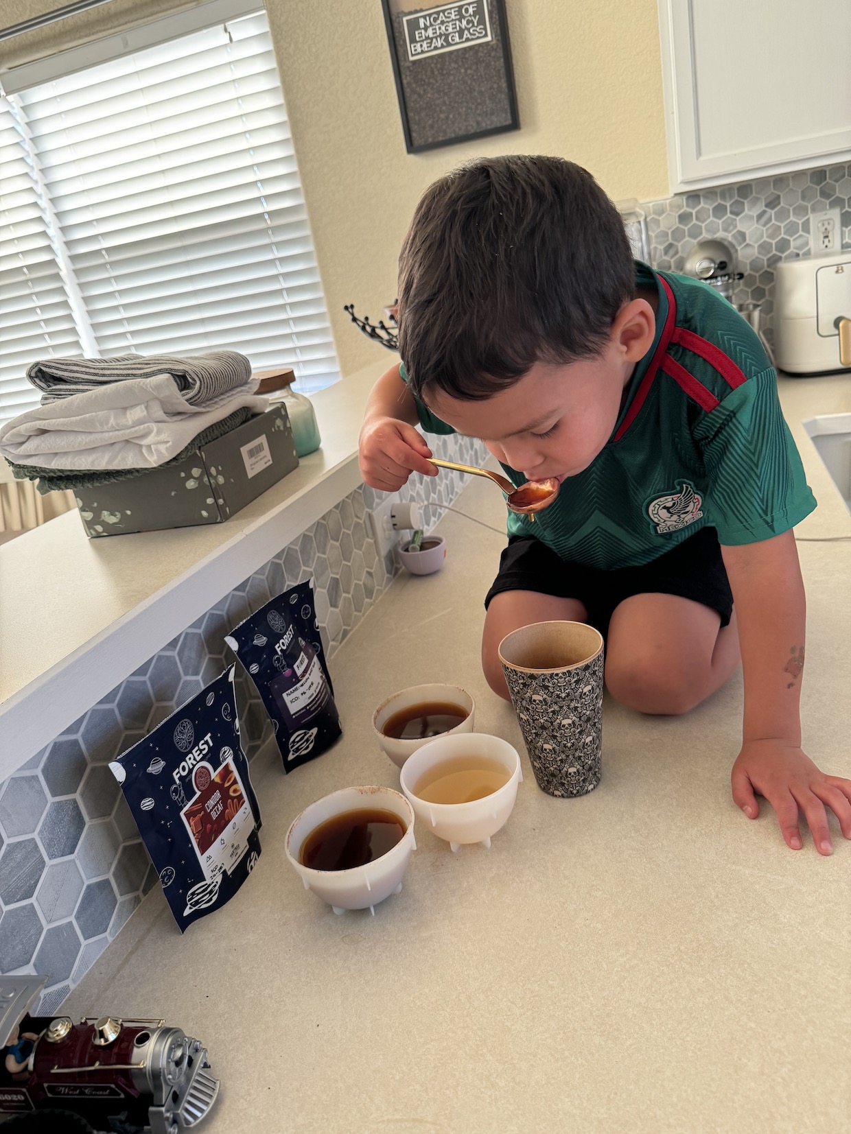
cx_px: 426
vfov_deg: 71.6
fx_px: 787
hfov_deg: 56.8
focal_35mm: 24
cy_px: 567
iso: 200
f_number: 1.78
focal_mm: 6.76
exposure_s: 1/99
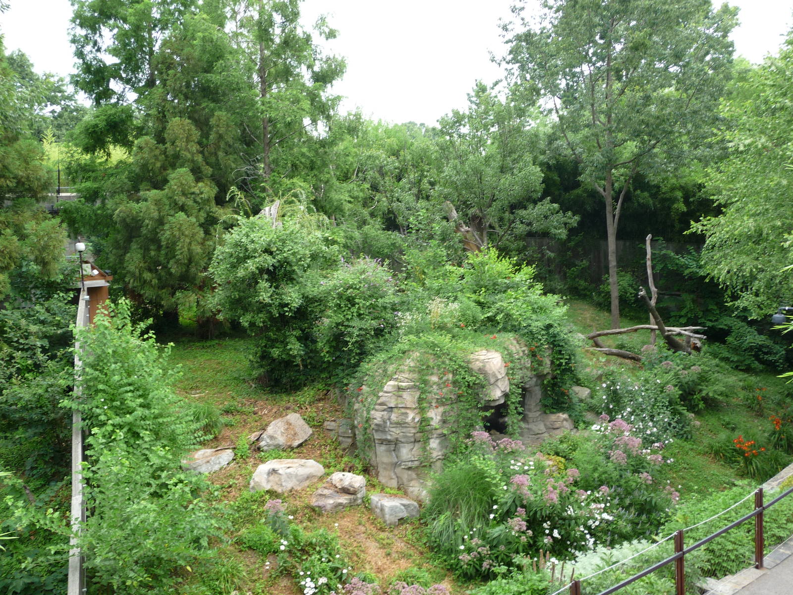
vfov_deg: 44.2
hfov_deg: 56.8
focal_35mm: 32
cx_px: 396
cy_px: 298
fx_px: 733
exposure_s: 1/30
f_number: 3.5
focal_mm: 5.3
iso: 100
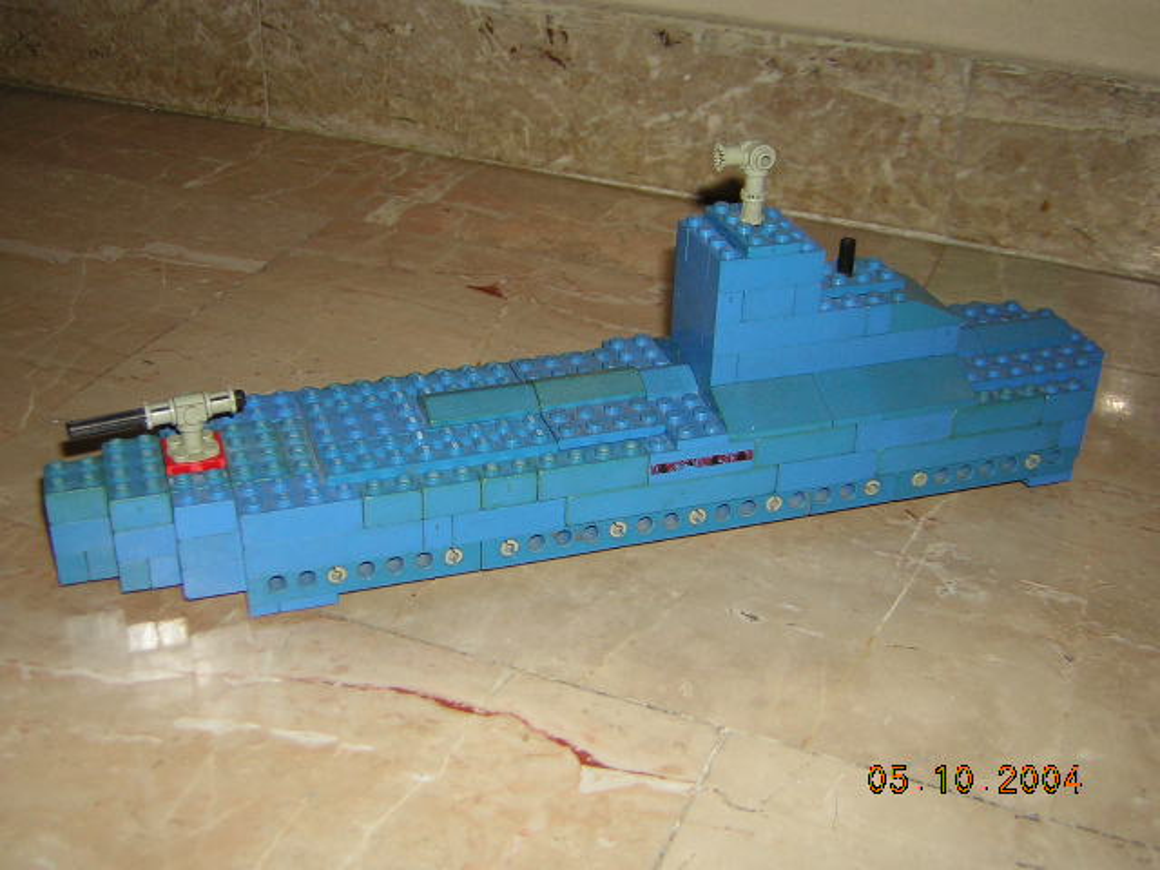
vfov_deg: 33.6
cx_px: 580
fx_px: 1441
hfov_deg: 43.9
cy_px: 435
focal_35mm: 43
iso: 50
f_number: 2.8
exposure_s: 1/60.1
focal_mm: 5.6
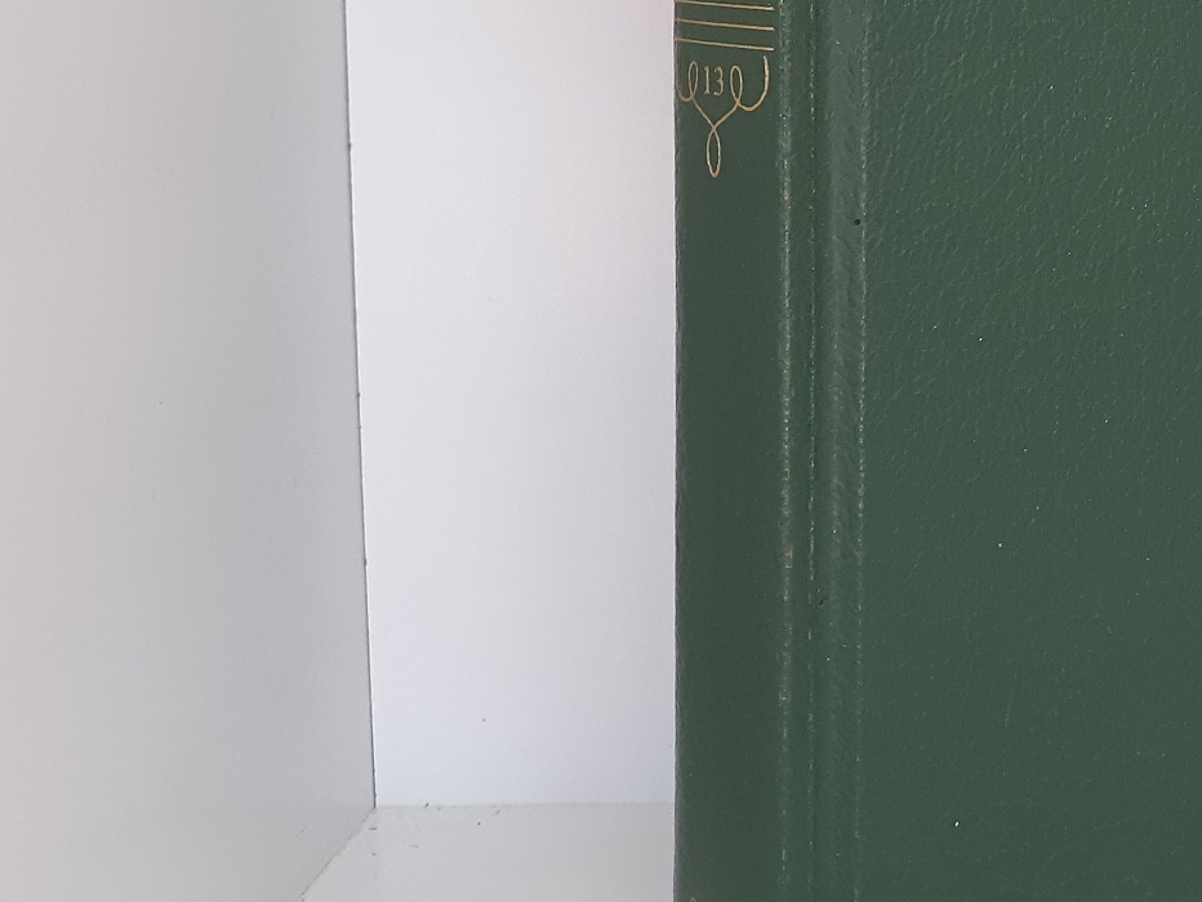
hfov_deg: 28.7
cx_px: 1272
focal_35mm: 62
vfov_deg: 23.3
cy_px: 175
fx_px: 2153
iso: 125
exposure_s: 1/50
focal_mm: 3.7
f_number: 1.7
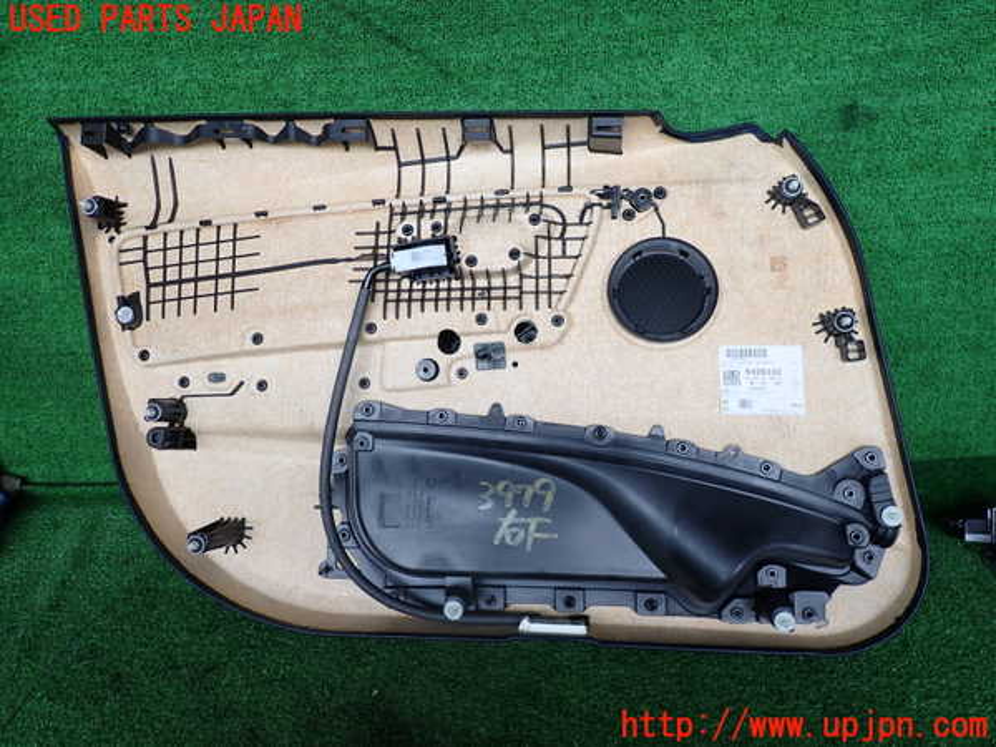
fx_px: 719
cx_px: 498
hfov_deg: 69.4
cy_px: 374
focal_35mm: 25
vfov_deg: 54.9
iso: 100
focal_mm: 4.5
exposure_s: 1/80
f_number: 2.8
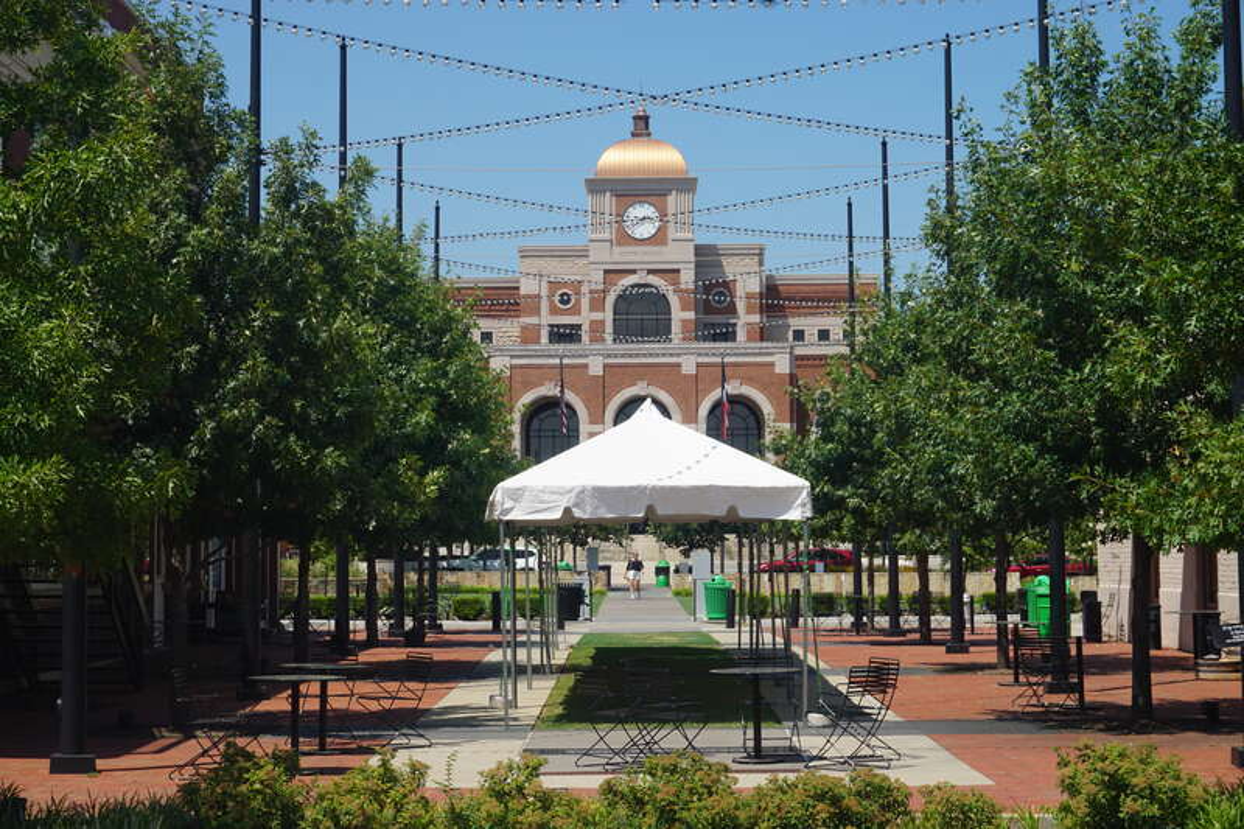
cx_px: 622
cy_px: 414
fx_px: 2384
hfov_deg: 29.2
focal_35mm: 69
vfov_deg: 19.7
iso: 100
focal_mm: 46
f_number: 11
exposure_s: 1/160
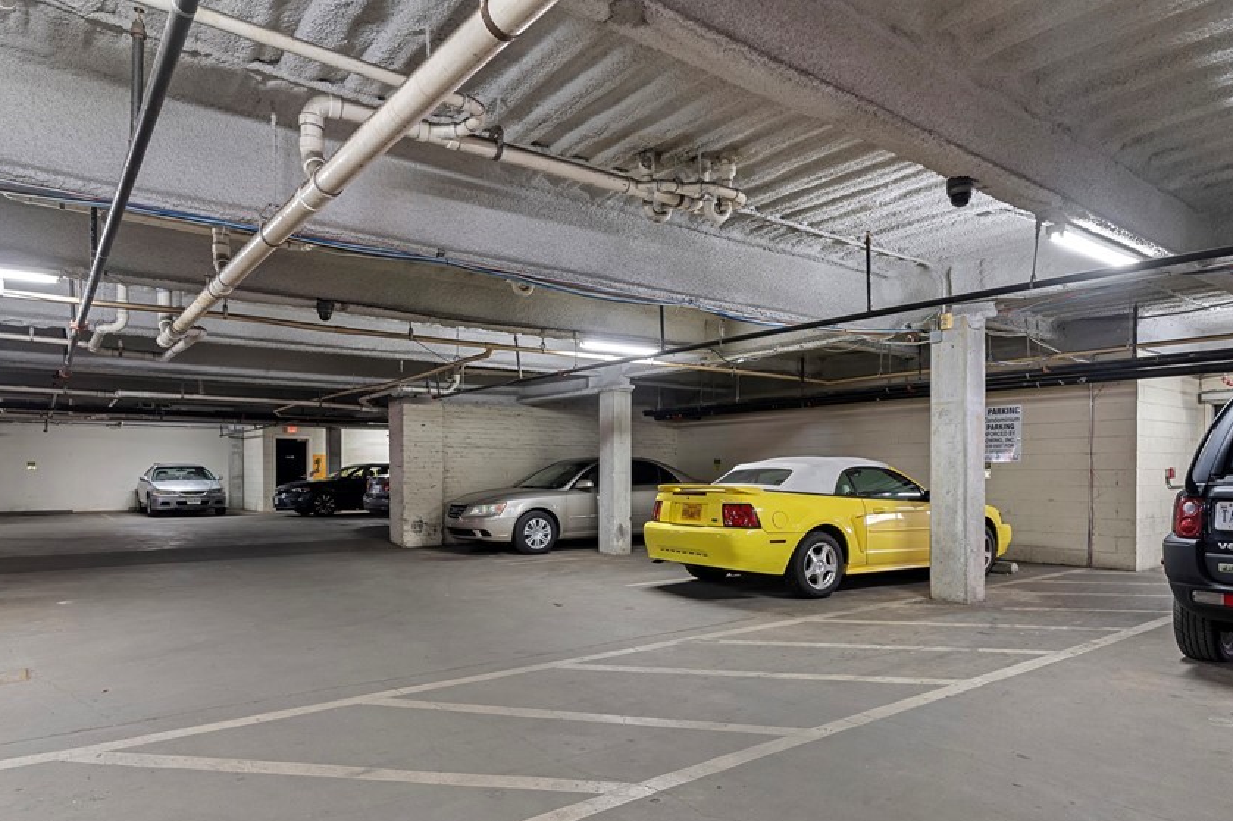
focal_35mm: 22
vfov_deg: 56.9
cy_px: 482
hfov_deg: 78.6
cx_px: 617
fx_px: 753
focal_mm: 17
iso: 640
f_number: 8
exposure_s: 1/2
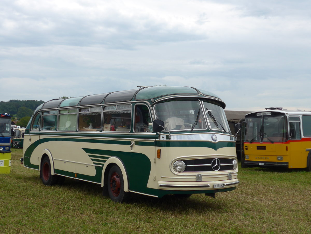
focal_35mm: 46
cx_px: 156
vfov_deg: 31.5
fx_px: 413
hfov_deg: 41.2
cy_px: 117
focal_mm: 9.5
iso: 80
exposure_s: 1/640
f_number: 3
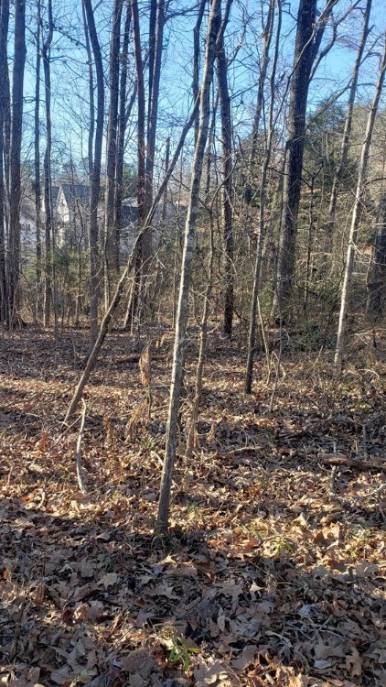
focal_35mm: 29
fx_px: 528
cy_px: 347
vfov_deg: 66.1
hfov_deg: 40.2
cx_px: 178
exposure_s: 1/265
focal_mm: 4.3
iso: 50
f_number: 2.4
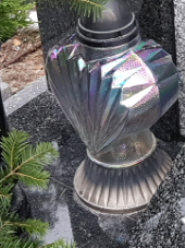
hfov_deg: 12.9
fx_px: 785
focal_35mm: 110
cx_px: 262
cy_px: 28
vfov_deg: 17.6
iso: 80
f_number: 1.7
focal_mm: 4.2
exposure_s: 1/50
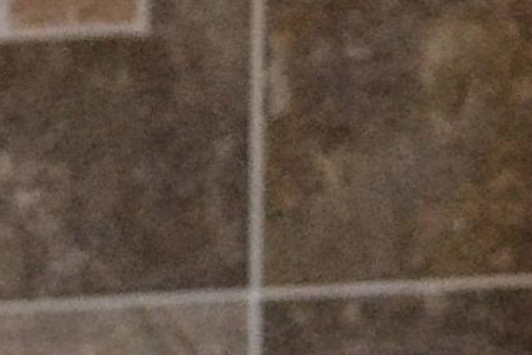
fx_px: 4361
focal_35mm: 295
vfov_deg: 4.6
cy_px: -448
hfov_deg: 7.0
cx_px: 187
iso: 2200
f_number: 4.5
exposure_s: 1/60
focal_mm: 28
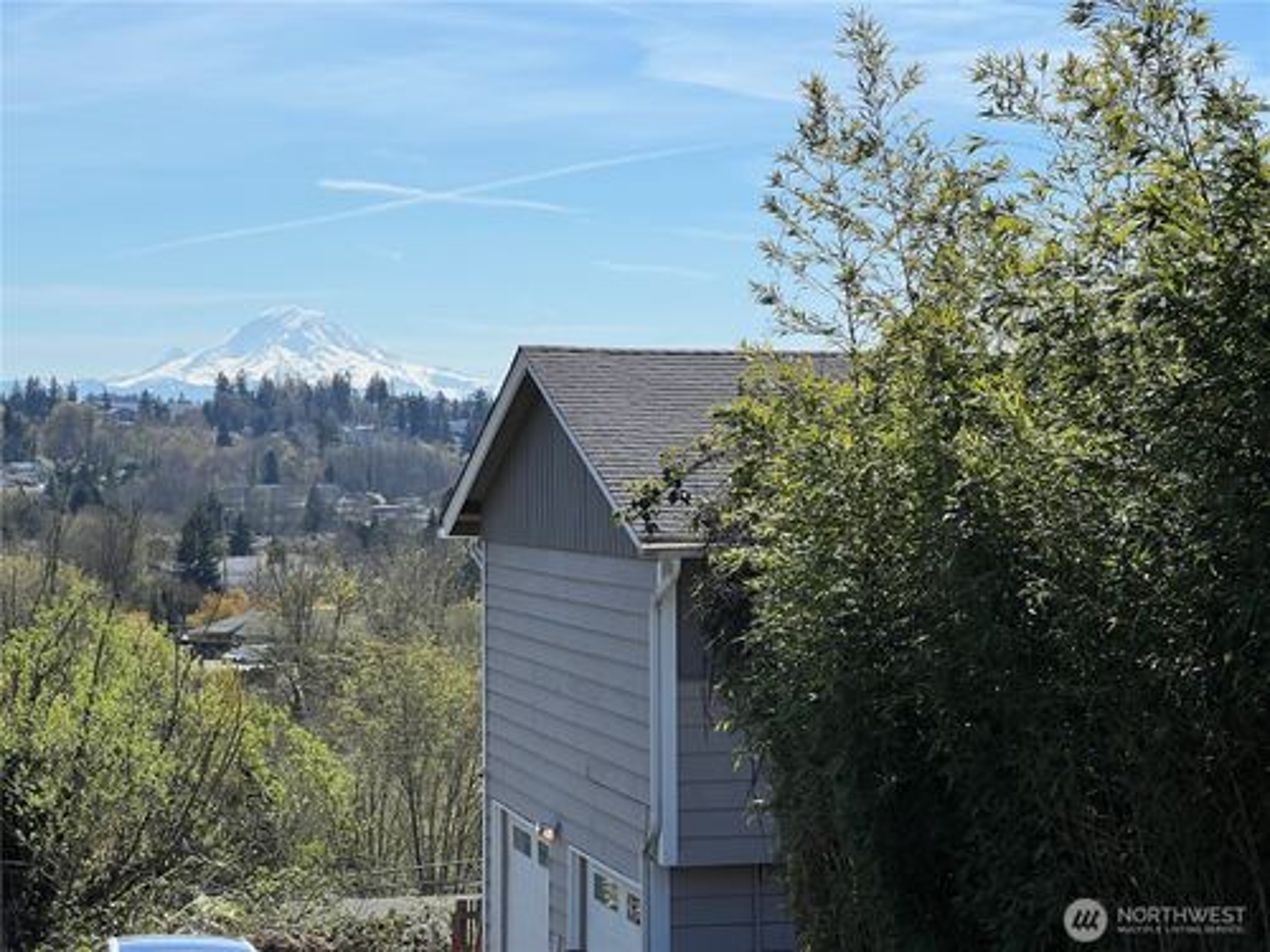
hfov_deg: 25.3
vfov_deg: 19.1
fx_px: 2825
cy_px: 476
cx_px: 635
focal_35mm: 77
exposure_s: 1/1193
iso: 32
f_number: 2.8
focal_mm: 9
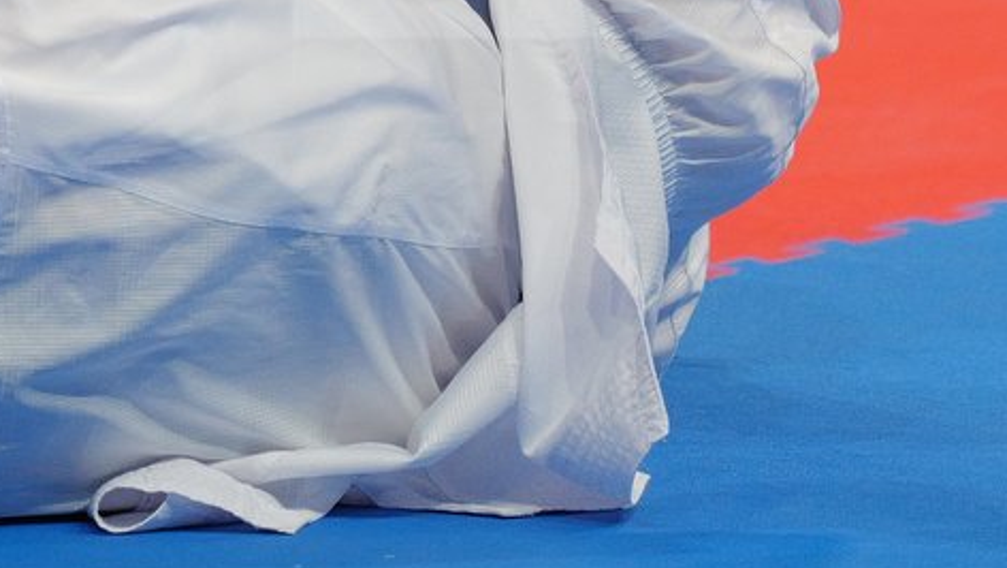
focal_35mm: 925
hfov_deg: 2.3
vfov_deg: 1.3
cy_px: -1119
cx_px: 536
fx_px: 24710
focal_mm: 167
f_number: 2.8
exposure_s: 1/1000
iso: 1600
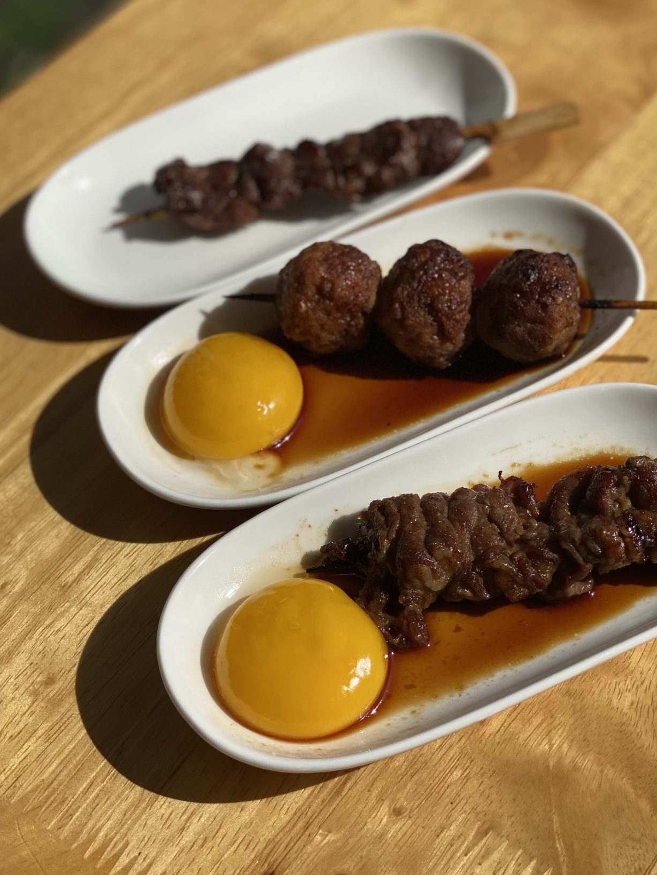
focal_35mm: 65
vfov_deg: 29.8
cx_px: 373
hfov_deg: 22.6
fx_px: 1644
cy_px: 380
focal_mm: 6
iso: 25
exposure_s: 1/4785
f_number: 2
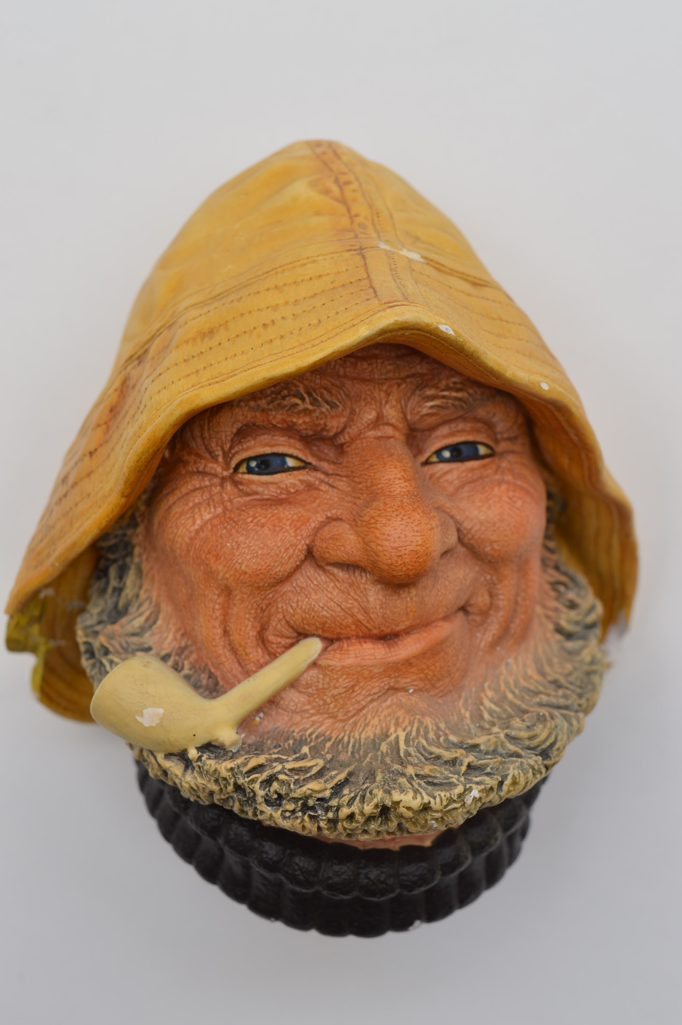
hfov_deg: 25.7
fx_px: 1495
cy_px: 512
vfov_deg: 37.9
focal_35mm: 52
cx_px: 341
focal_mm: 35
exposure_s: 1/80
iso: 100
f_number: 9
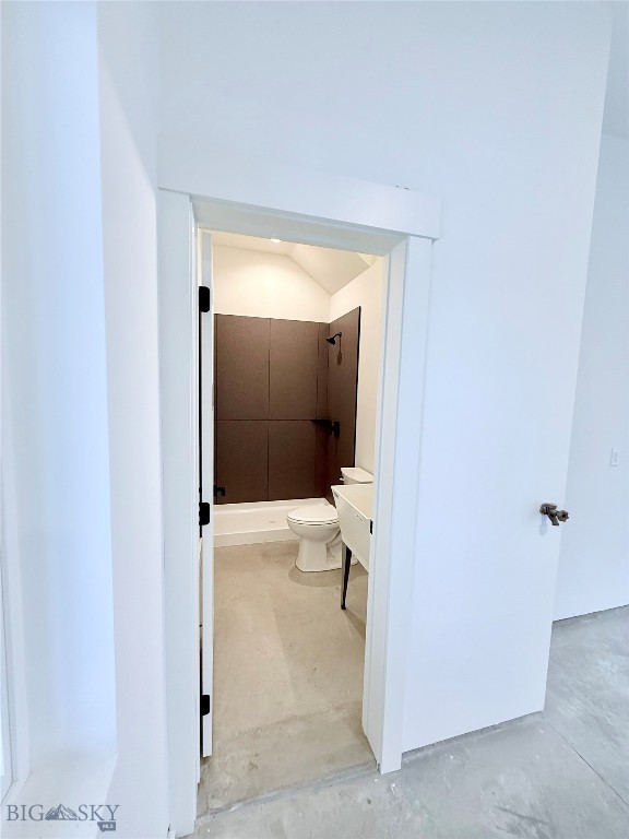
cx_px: 314
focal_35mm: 14
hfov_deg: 85.7
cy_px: 420
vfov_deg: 102.1
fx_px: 339
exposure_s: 1/120
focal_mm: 2.22
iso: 320
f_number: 2.2
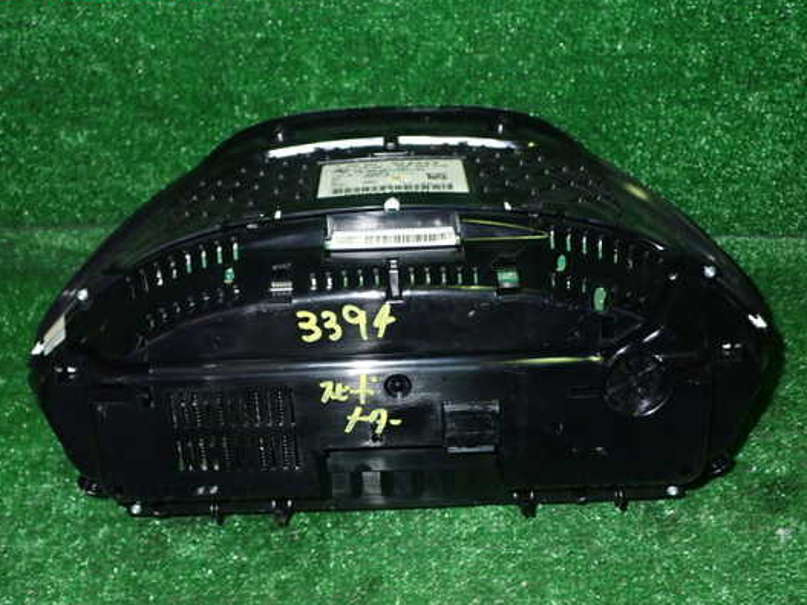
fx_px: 956
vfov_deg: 35.1
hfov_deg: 45.8
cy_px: 314
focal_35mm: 41
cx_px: 400
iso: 800
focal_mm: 6.37
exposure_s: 1/40
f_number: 7.1
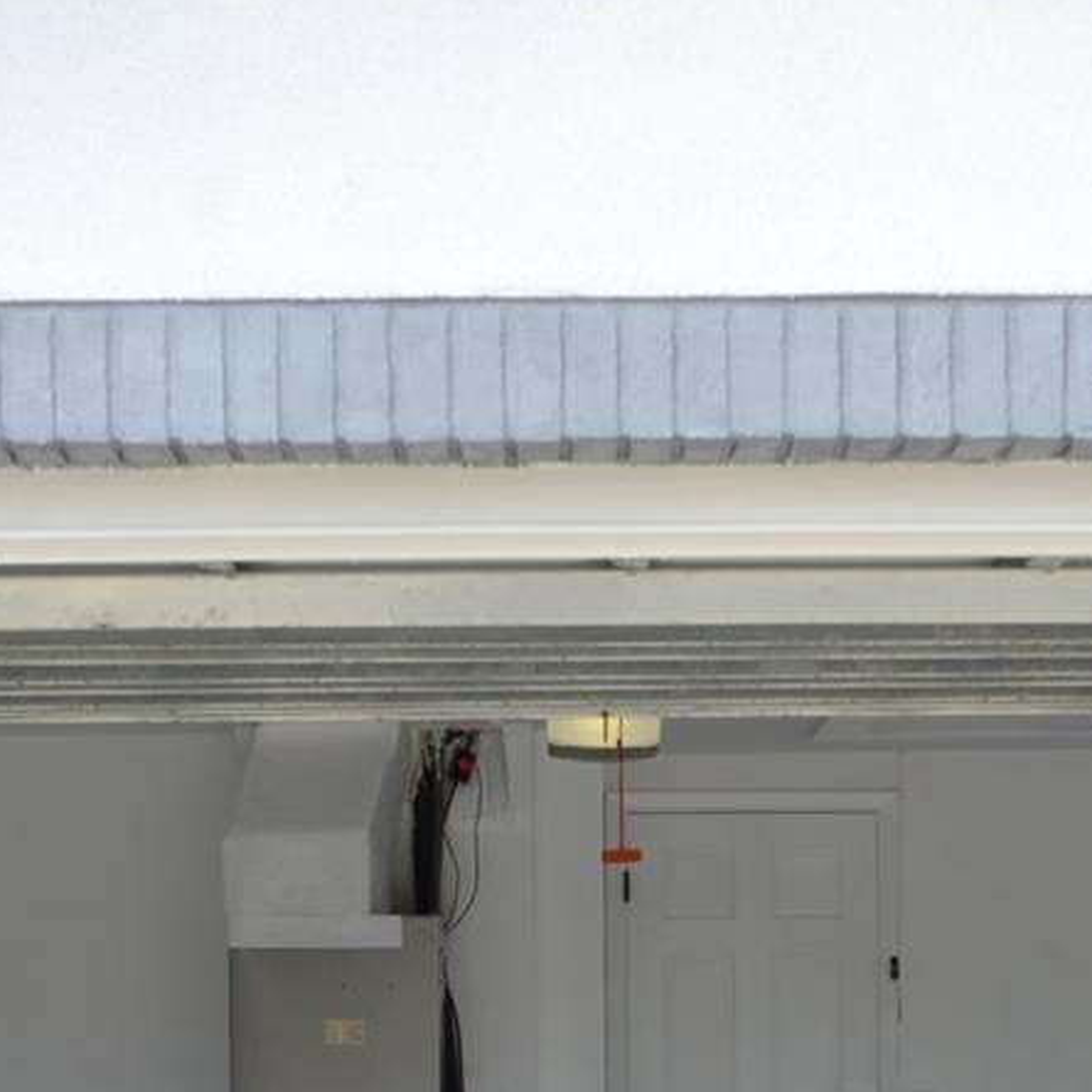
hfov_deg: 15.8
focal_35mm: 110
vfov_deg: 15.3
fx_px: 3926
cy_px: 1278
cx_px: 578
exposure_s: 1/50
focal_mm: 24
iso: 100
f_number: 10
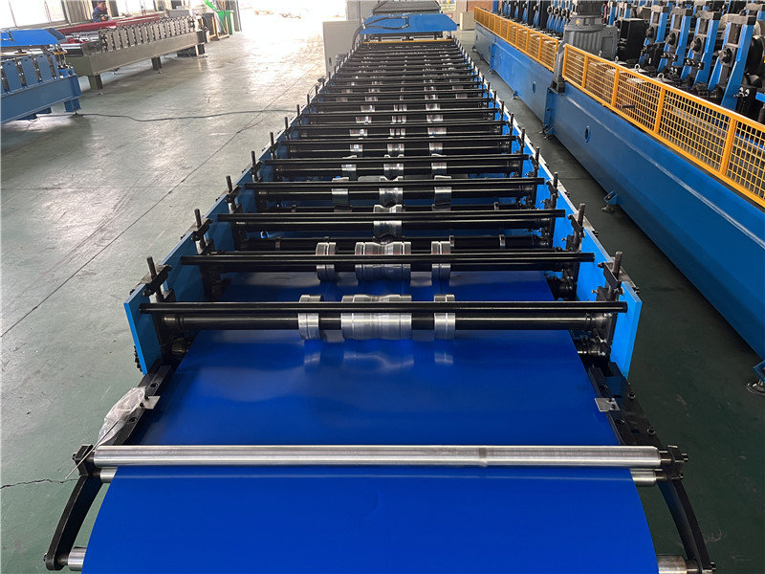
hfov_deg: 67.3
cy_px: 287
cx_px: 382
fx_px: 575
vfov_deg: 53.1
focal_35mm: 26
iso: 160
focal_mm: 5.1
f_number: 1.6
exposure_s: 1/60
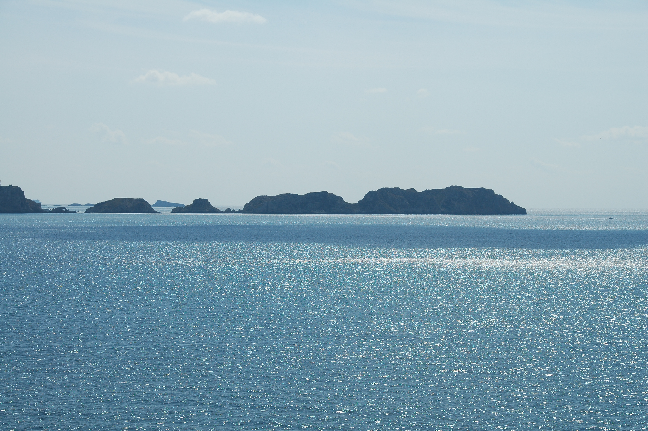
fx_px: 1753
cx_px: 324
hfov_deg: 20.9
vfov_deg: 14.0
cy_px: 216
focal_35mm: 98
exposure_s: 1/640
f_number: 11
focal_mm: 65
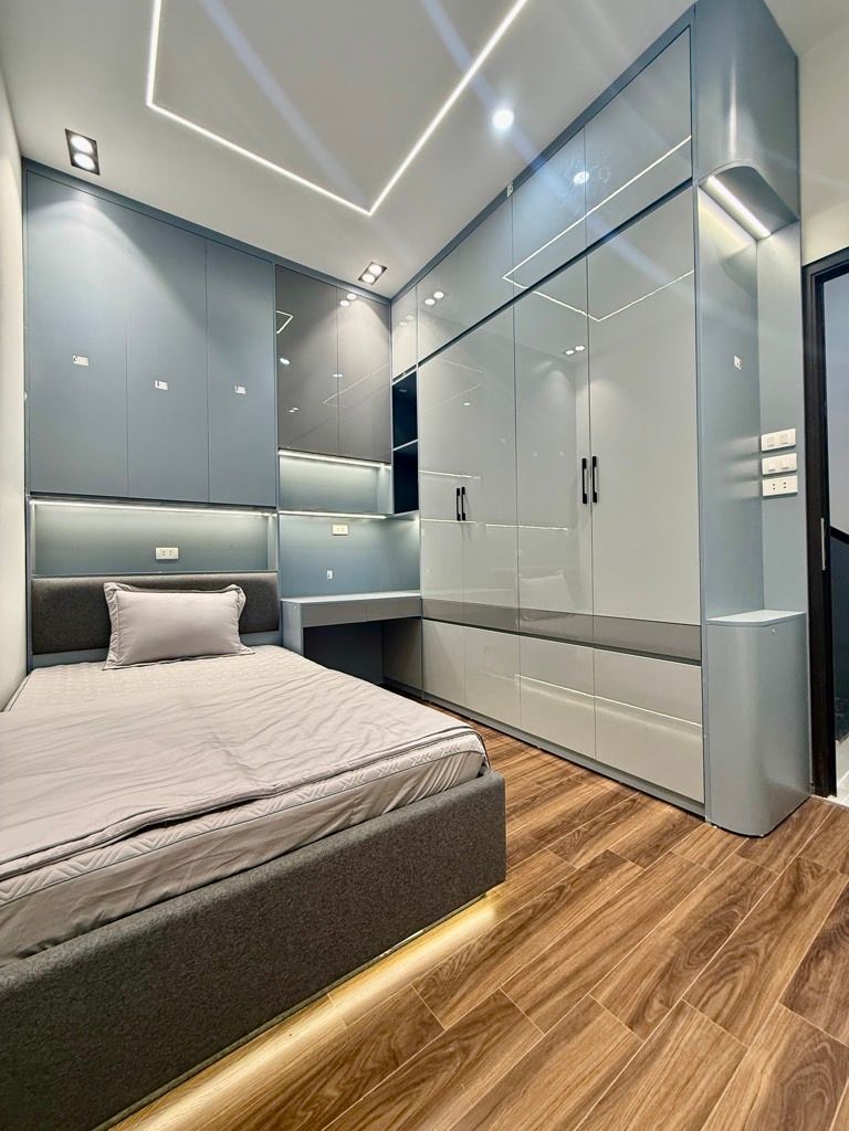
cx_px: 424
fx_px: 458
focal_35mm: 14
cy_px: 566
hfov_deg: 85.7
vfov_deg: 102.1
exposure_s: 1/50
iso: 200
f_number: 2.2
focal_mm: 2.22
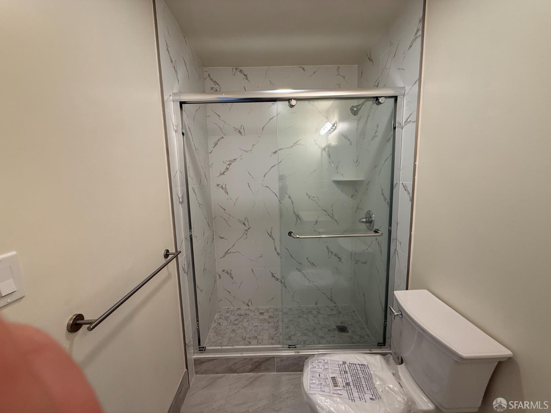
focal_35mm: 14
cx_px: 276
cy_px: 206
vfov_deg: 85.7
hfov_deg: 102.1
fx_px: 223
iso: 200
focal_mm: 2.22
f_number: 2.2
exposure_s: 1/120
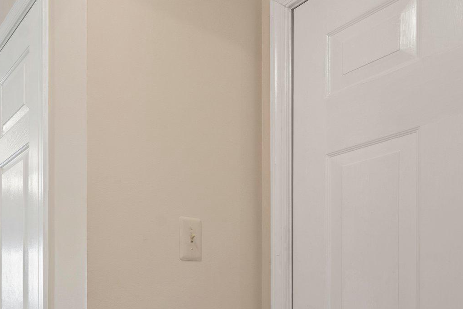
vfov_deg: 37.4
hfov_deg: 54.8
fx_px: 412
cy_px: 299
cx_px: 95
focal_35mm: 32
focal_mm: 16
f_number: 8
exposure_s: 1/6
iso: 500
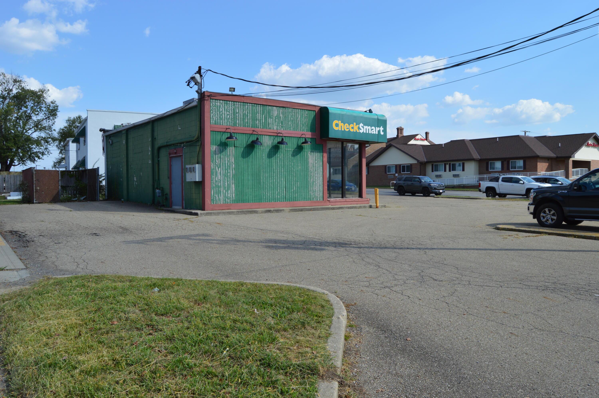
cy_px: 199
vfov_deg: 47.8
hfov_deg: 67.4
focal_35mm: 27
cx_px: 300
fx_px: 449
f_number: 8
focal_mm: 18
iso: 100
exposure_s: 1/250
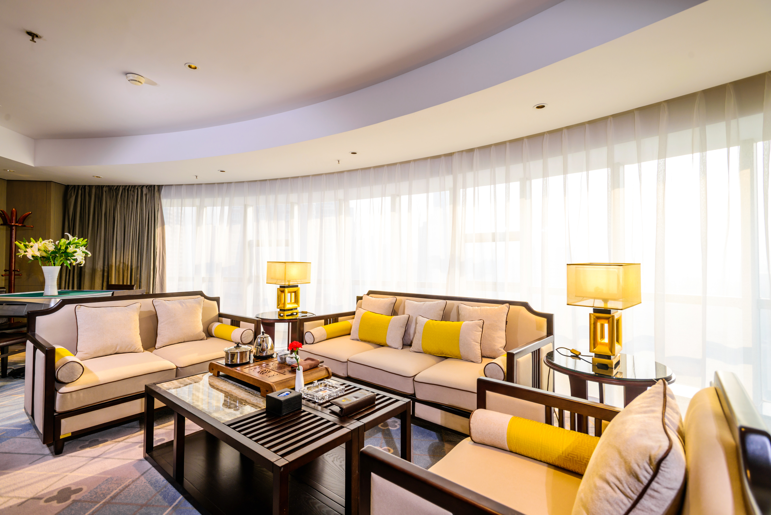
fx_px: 364
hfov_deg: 93.3
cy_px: 258
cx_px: 386
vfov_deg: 70.5
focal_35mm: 17
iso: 100
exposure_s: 1/20
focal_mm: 17
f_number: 8
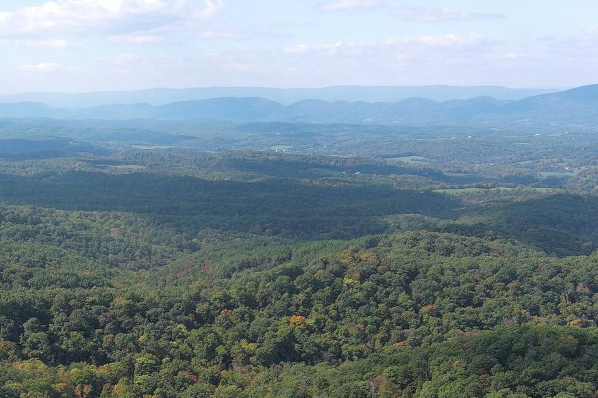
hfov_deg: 29.0
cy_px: 414
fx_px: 1129
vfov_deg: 19.3
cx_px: 120
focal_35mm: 68
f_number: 2.8
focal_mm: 10.57
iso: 100
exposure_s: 1/867
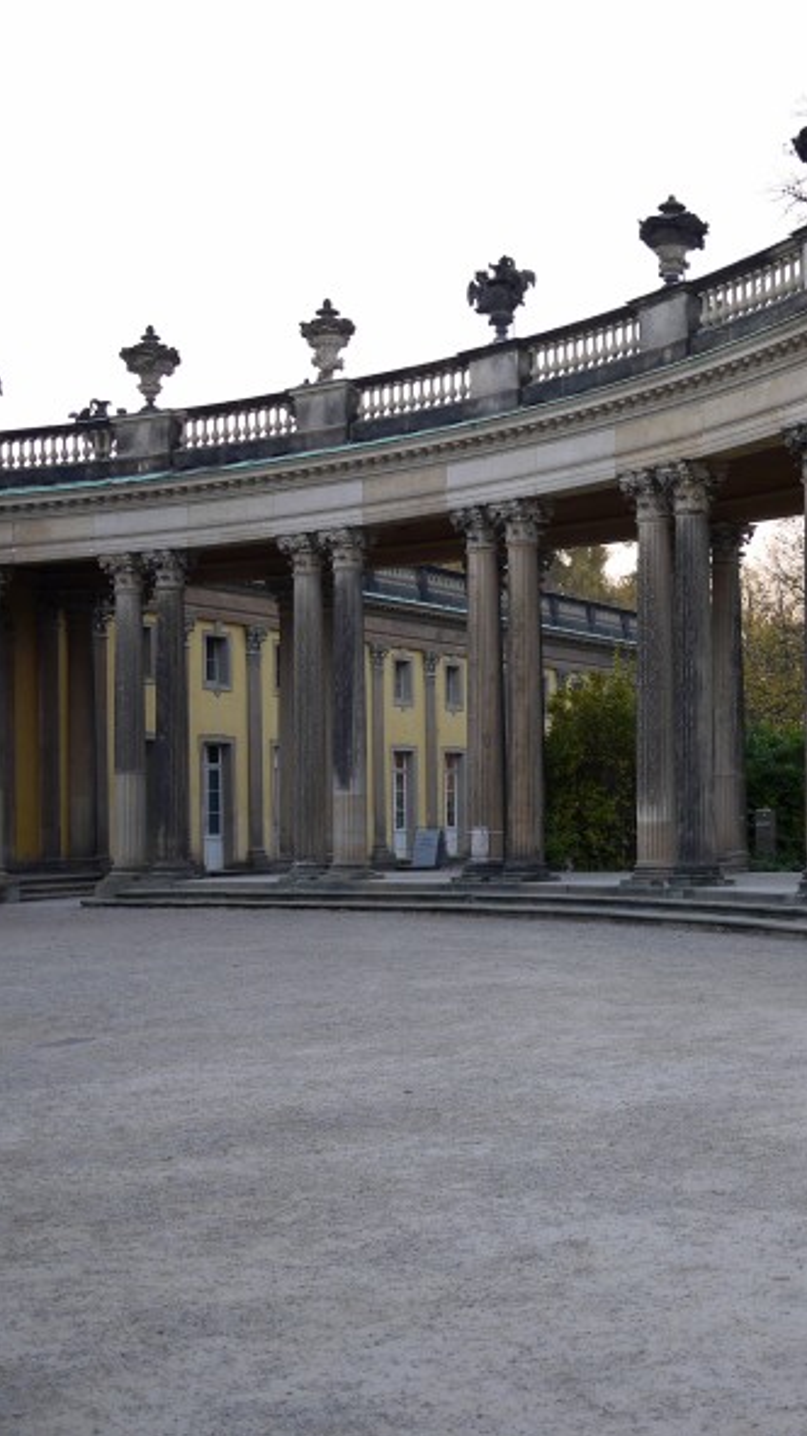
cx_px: 809
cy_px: 719
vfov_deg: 35.5
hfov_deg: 19.8
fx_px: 2247
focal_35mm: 59
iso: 100
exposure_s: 1/160
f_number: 2
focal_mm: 20
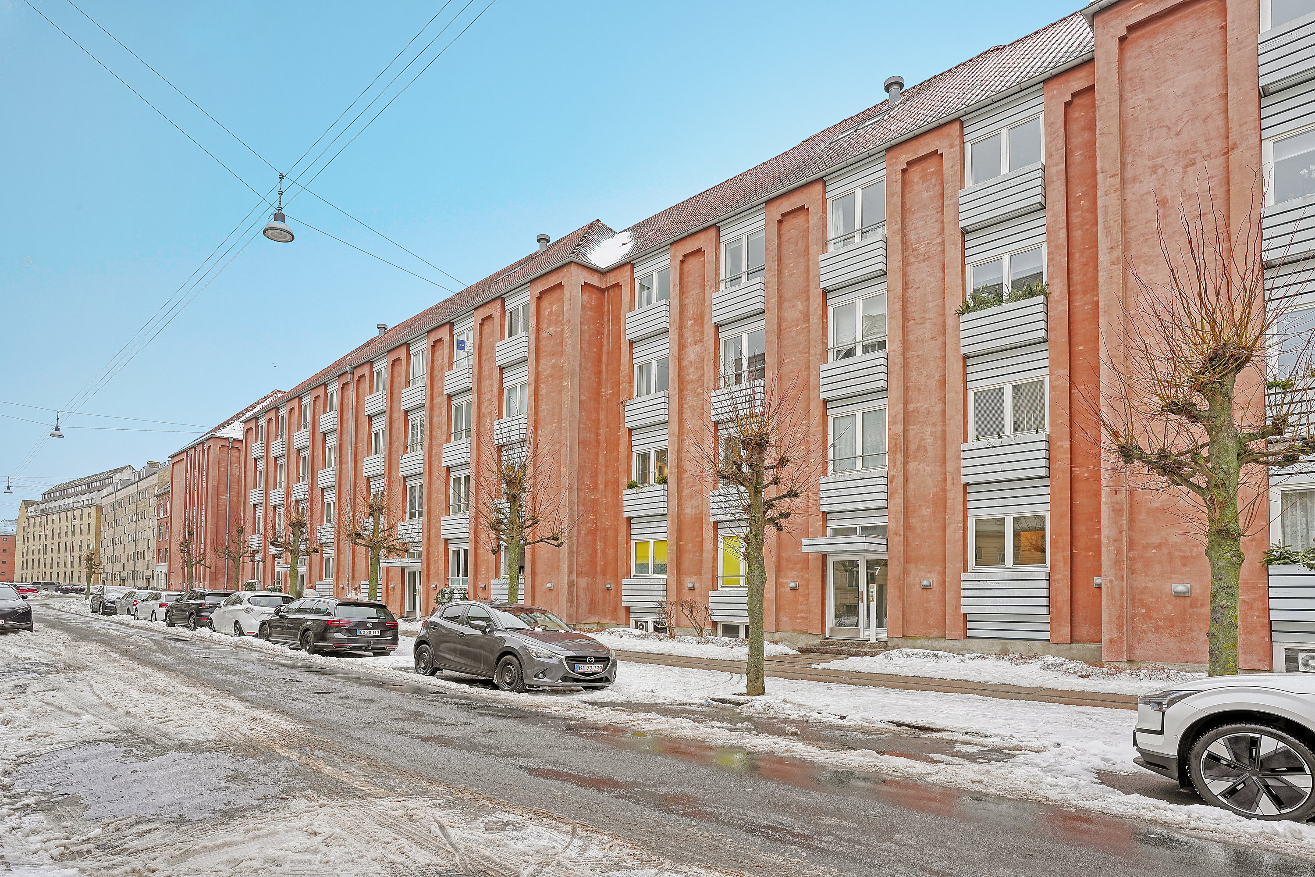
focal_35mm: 20
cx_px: 658
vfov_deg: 61.9
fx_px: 730
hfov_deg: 84.0
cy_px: 438
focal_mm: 20
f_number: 8
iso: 400
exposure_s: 1/15
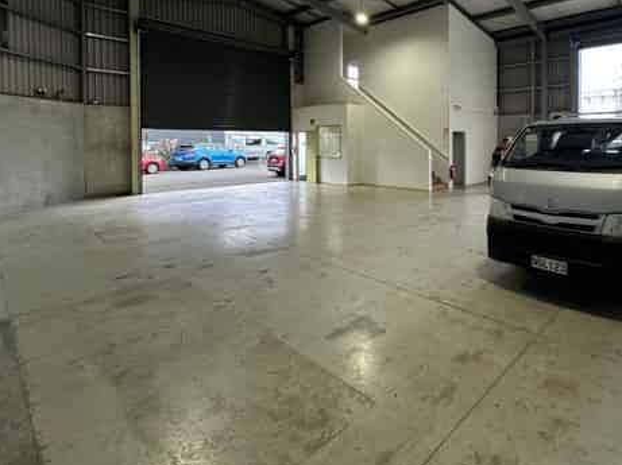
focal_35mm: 20
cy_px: 148
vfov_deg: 63.9
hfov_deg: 77.6
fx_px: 359
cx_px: 441
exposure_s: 1/99
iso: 64
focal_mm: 2.22
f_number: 2.2
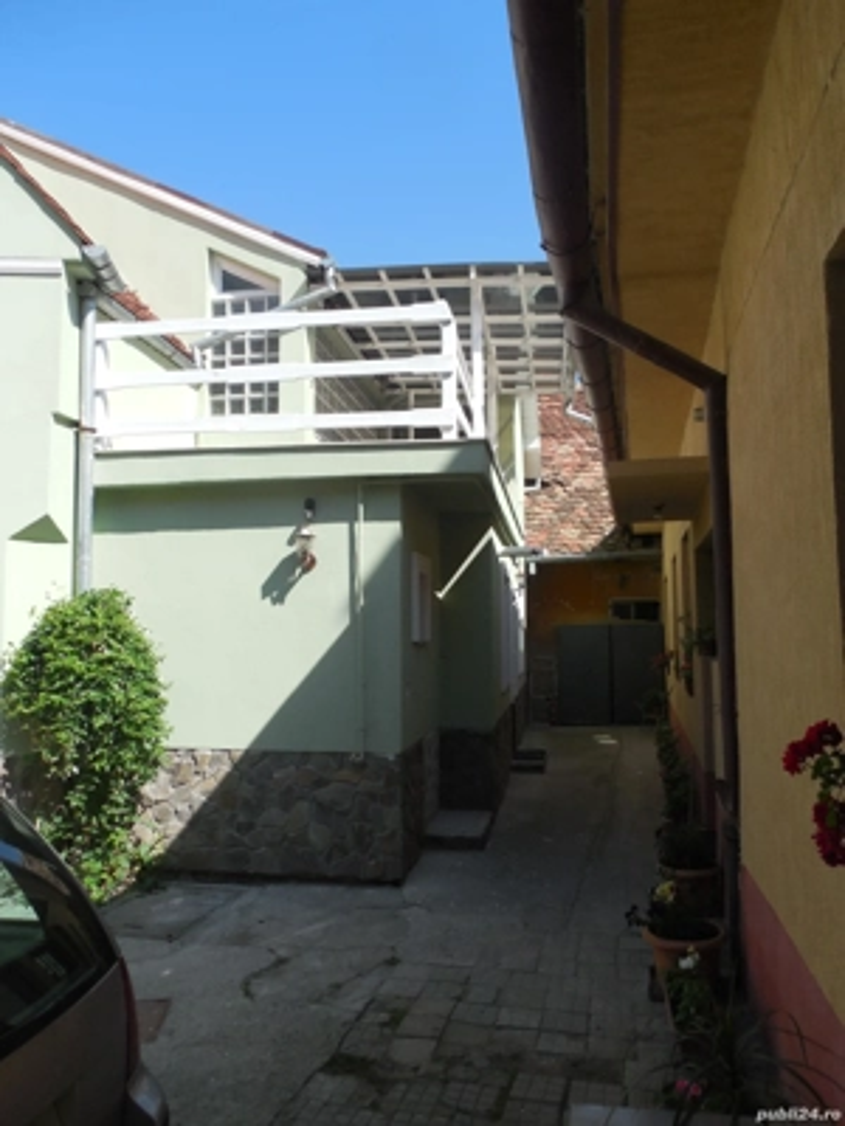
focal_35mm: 25
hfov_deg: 54.9
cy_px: 563
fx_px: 814
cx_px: 422
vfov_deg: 69.4
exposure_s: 1/800
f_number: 3.3
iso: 125
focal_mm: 4.5
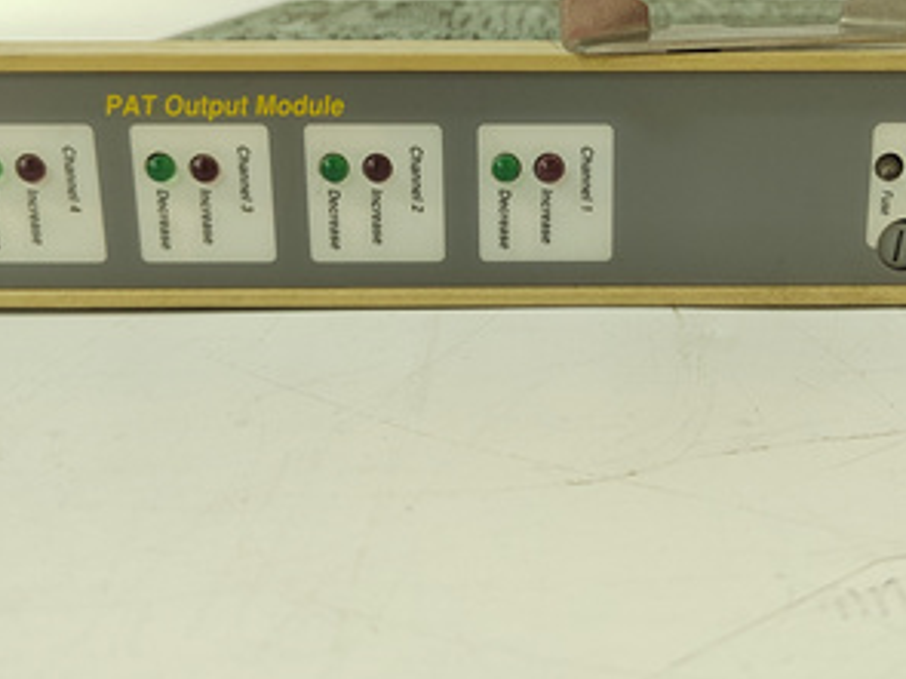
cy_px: 152
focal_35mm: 39
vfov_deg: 35.8
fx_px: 1020
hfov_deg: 47.3
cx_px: 580
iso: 1419
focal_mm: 5.52
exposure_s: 1/50
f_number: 1.9
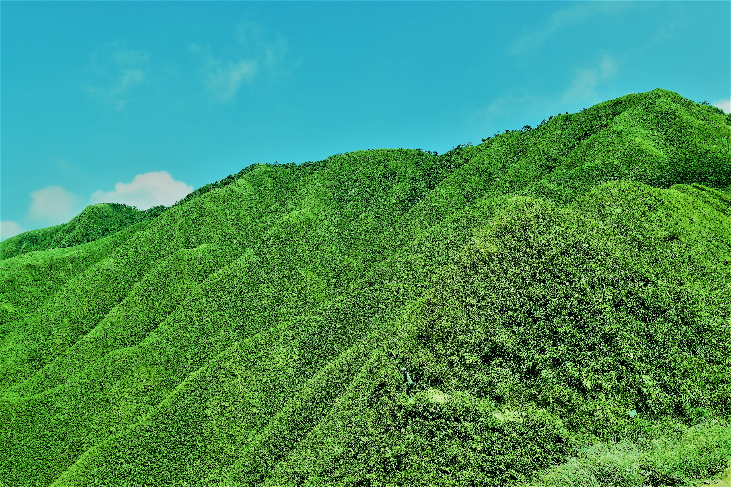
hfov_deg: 73.7
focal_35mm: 24
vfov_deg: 53.1
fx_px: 487
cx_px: 366
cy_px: 244
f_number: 5.6
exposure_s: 1/250
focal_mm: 9
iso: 100
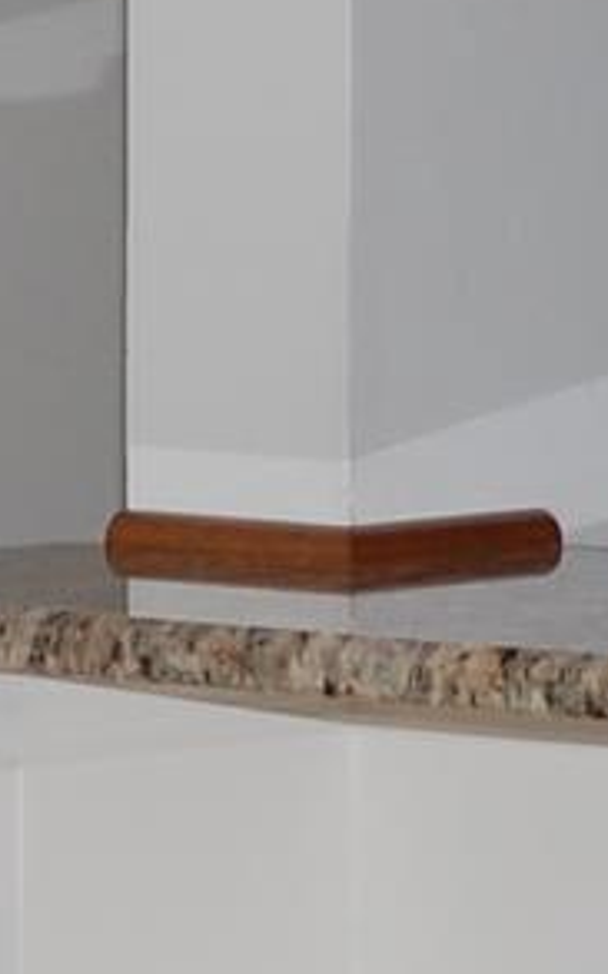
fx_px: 9072
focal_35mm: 342
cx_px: 23
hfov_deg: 3.8
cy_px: 138
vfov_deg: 6.1
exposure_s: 1/60
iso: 200
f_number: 5
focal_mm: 32
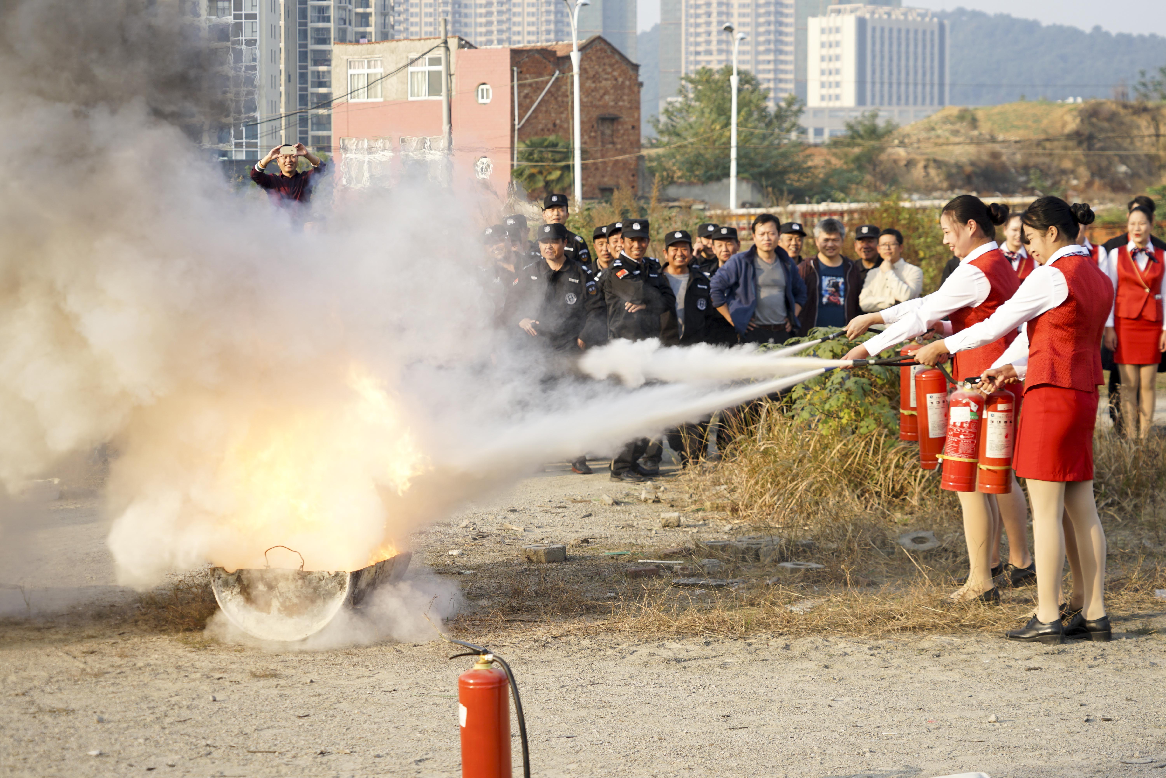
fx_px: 2688
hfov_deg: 24.5
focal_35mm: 83
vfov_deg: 16.5
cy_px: 389
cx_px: 583
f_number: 5.6
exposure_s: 1/250
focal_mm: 83
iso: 160
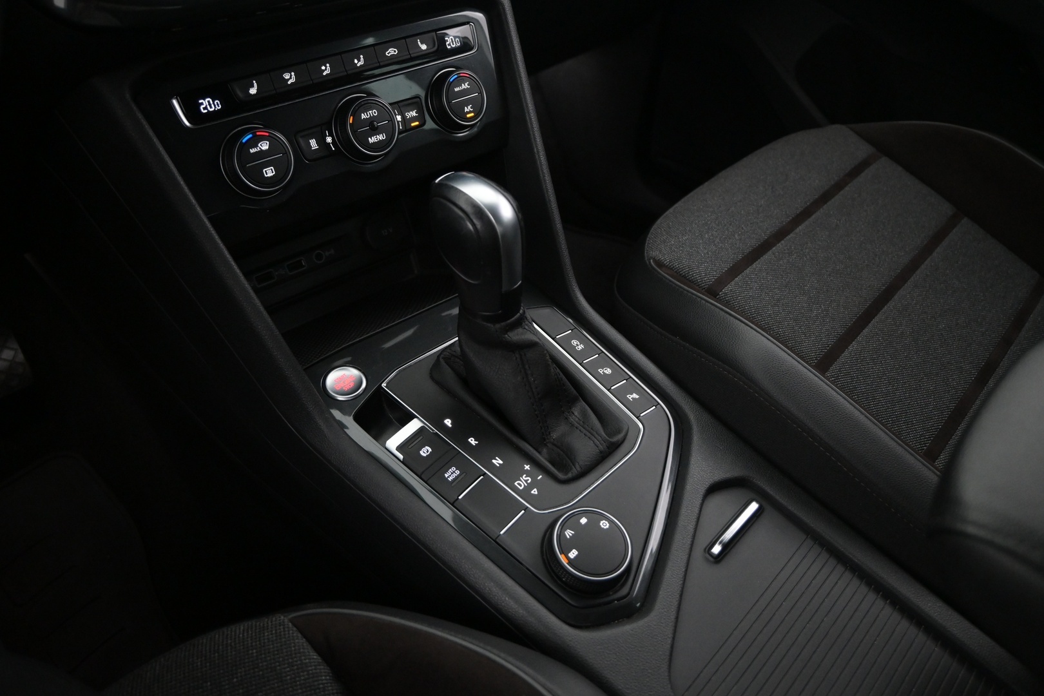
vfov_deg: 45.7
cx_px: 522
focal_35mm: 28
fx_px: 826
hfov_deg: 64.6
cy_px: 348
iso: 2500
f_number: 3.8
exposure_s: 1/50
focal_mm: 19
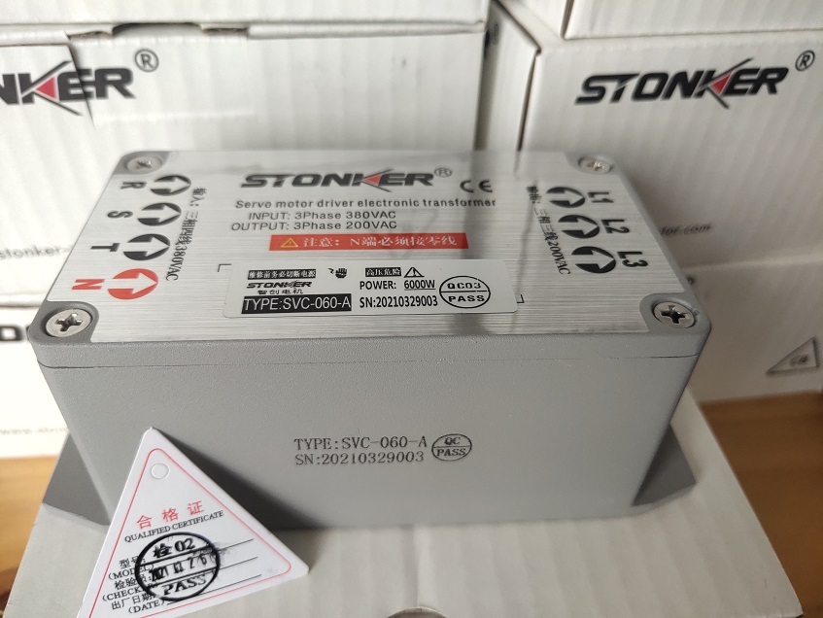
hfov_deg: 61.6
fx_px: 690
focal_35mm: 29
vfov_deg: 48.3
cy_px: 309
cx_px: 412
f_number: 1.8
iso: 99
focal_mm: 4.27
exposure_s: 1/100
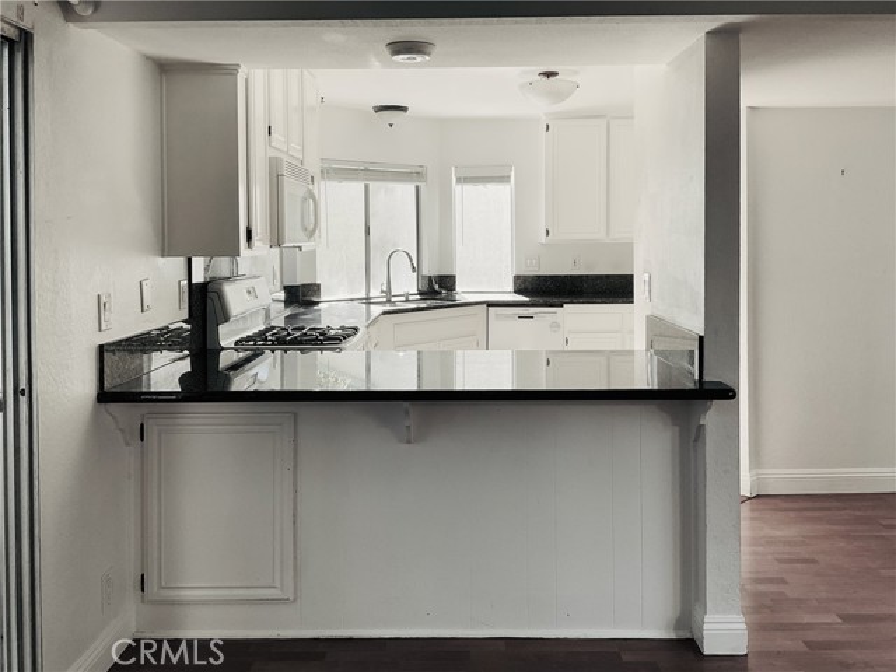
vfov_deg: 48.2
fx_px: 751
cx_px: 448
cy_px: 336
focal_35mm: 29
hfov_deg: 61.7
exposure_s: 1/122
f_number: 1.8
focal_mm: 3
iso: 32
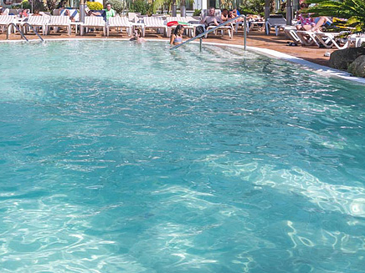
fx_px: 559
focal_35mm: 53
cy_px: -30
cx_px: 42
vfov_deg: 25.4
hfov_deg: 34.3
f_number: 9
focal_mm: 20
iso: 125
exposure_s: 1/80
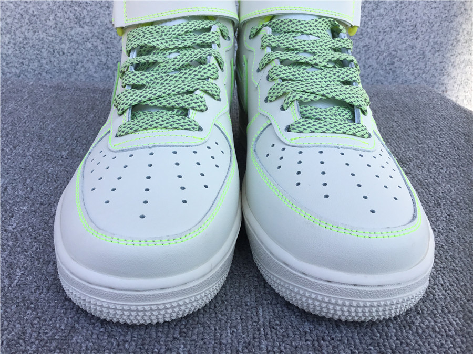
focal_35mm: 31
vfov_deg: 45.4
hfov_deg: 58.4
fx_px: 424
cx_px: 236
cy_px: 177
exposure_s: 1/595
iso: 25
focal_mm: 3.3
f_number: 2.4
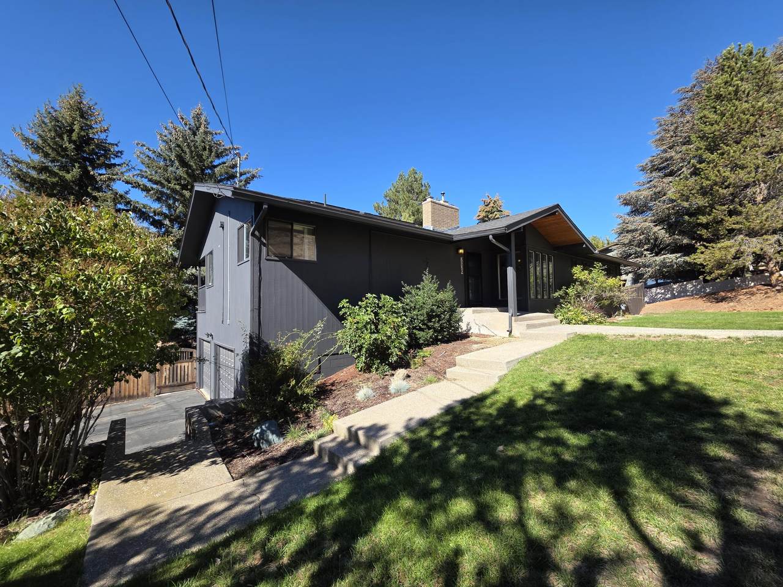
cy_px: 294
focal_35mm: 13
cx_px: 392
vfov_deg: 89.9
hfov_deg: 106.2
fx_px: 294
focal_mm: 2.2
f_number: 1.9
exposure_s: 1/922
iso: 40
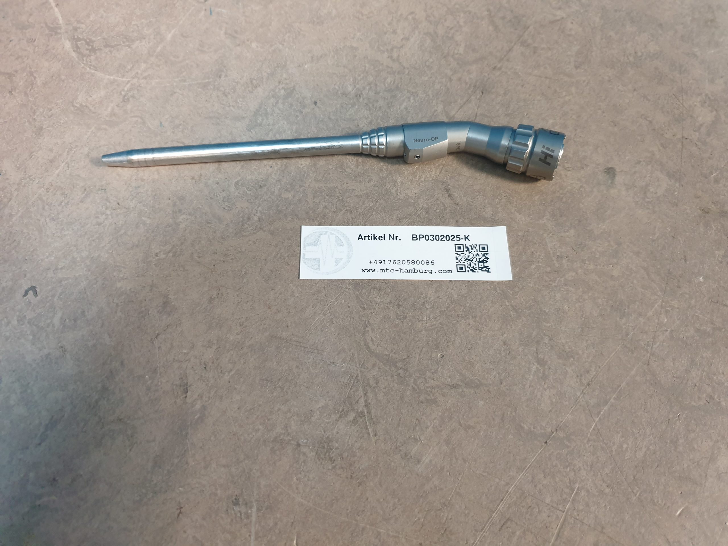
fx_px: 547
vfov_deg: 53.1
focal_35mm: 26
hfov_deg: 67.3
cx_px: 364
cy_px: 273
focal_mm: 4.3
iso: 250
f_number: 1.5
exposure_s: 1/50
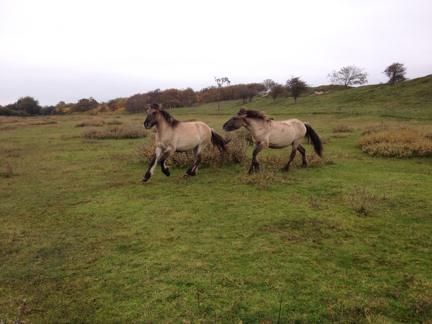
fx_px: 437
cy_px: 162
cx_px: 216
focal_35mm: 35
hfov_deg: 52.6
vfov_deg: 40.7
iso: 50
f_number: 2.4
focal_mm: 4.28
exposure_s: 1/431
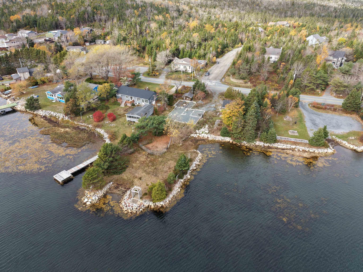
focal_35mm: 24
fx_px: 252
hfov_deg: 71.6
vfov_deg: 56.8
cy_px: 136
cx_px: 182
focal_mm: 8.67
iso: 140
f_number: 1.8
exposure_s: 1/1250
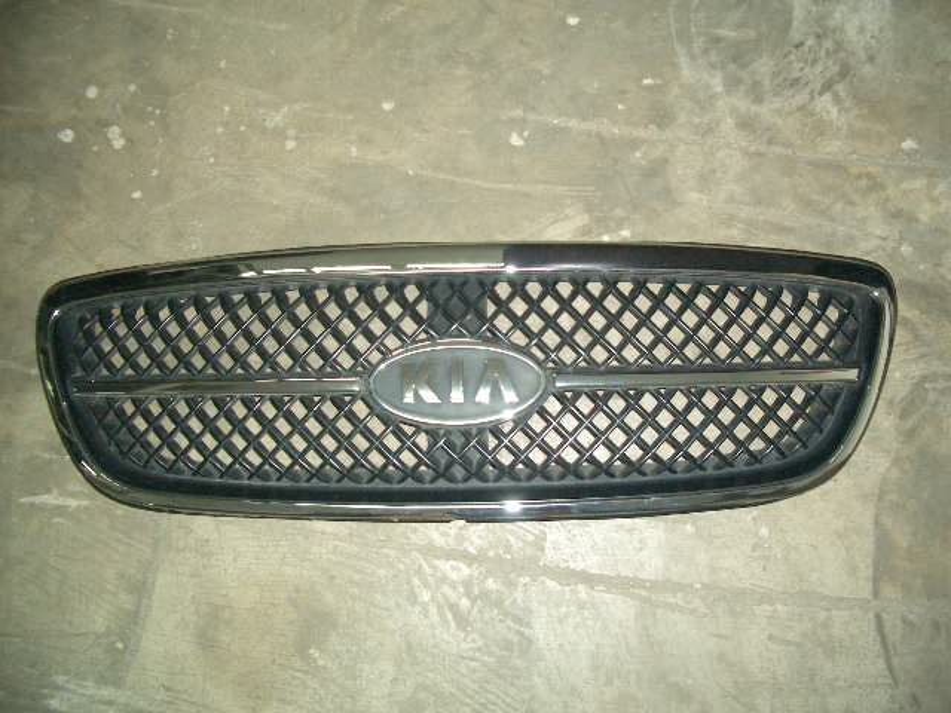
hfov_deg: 52.6
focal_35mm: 35
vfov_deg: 40.7
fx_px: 962
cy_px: 356
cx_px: 476
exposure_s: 1/60
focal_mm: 5.8
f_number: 2.6
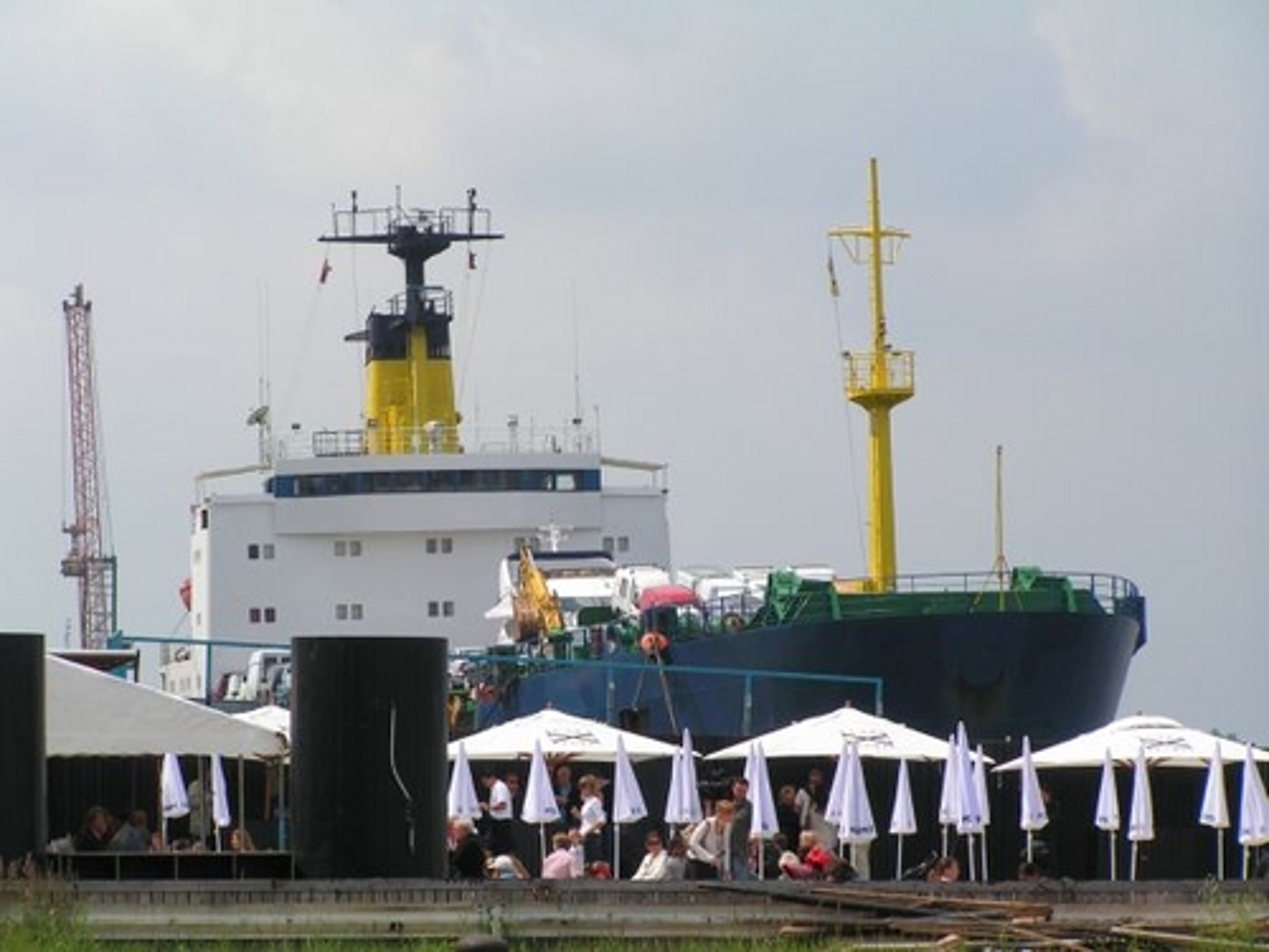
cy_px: 476
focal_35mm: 188
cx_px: 634
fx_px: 6892
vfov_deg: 7.9
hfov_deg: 10.5
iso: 50
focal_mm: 31.2
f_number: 5
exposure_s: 1/800
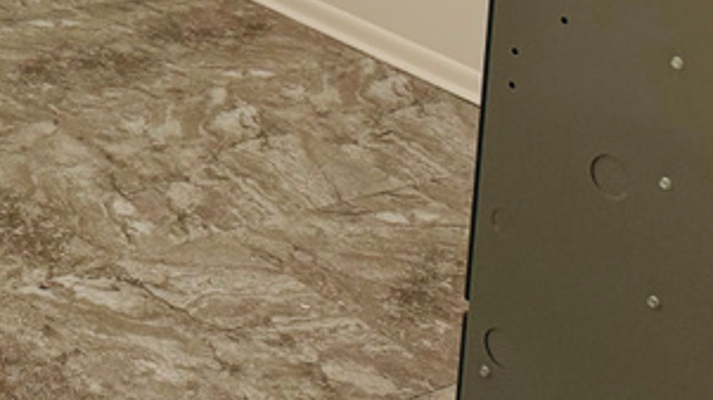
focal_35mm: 89
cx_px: -355
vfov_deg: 11.7
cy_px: -488
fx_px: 1682
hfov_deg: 20.5
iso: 160
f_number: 1.78
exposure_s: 1/60
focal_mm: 6.76
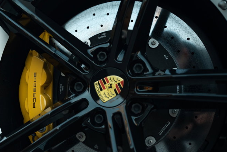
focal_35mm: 50
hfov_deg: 39.6
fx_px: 315
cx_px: 97
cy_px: 83
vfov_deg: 27.0
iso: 200
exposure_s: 1/125
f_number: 2.8
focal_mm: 42.8
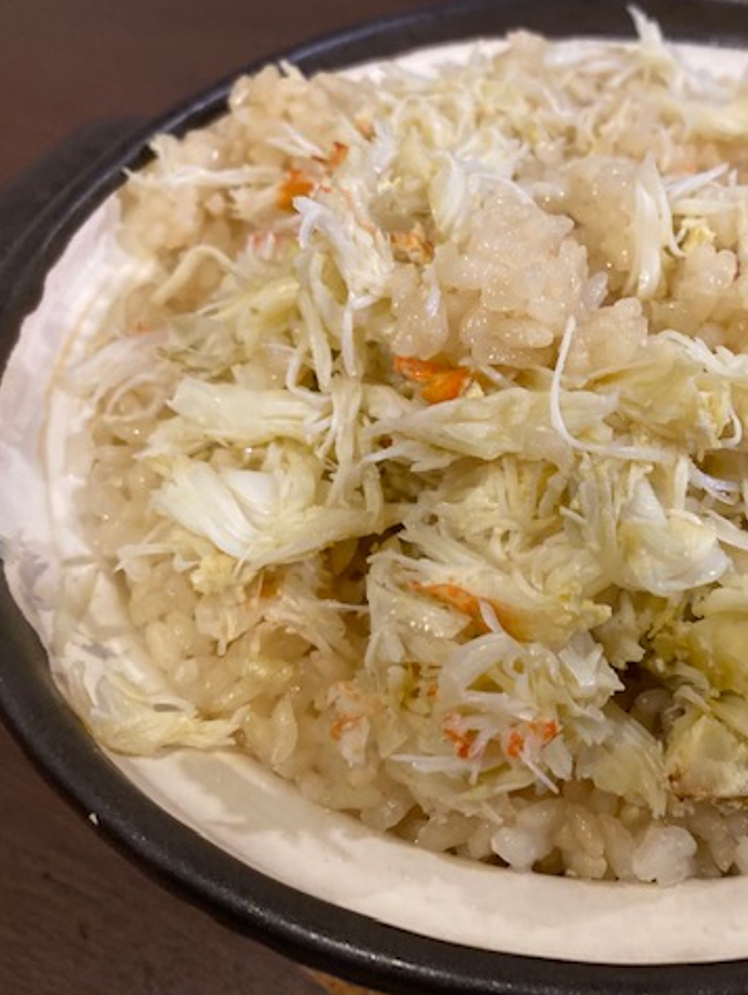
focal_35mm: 35
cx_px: 620
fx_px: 1007
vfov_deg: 52.6
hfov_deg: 38.9
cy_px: 494
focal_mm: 4.25
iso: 320
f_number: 1.8
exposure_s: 1/50
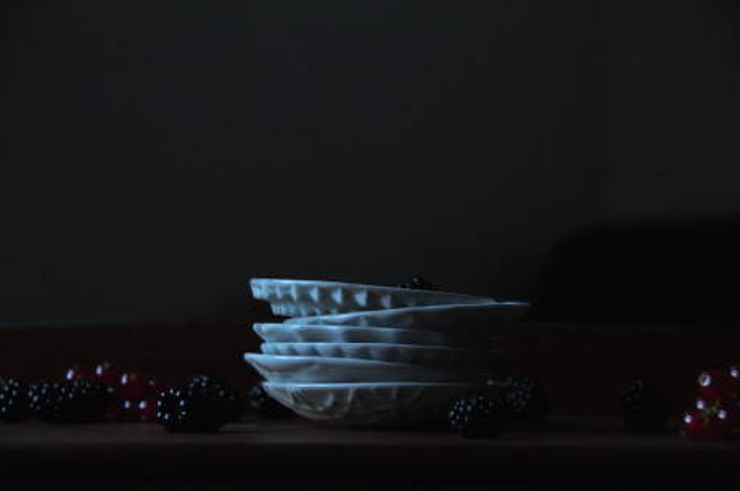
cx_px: 370
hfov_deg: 18.2
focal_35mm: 112
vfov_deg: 12.1
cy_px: 246
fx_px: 2308
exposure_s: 1/60
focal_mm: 75
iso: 1000
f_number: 5
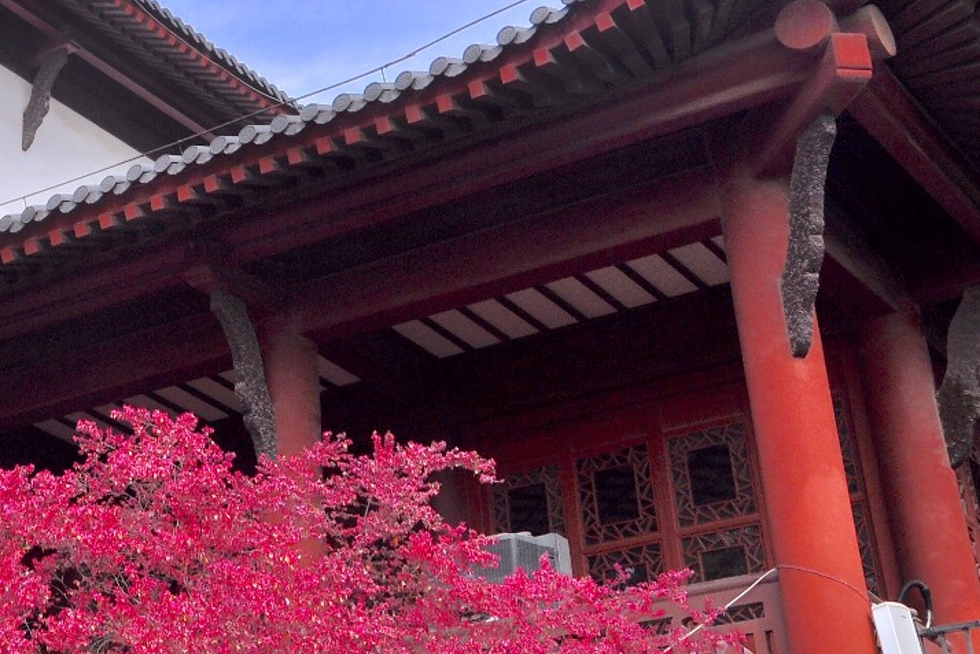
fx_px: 2014
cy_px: 3
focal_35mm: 74
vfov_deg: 18.0
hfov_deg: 26.0
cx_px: 14
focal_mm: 22
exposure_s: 1/200
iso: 250
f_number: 11
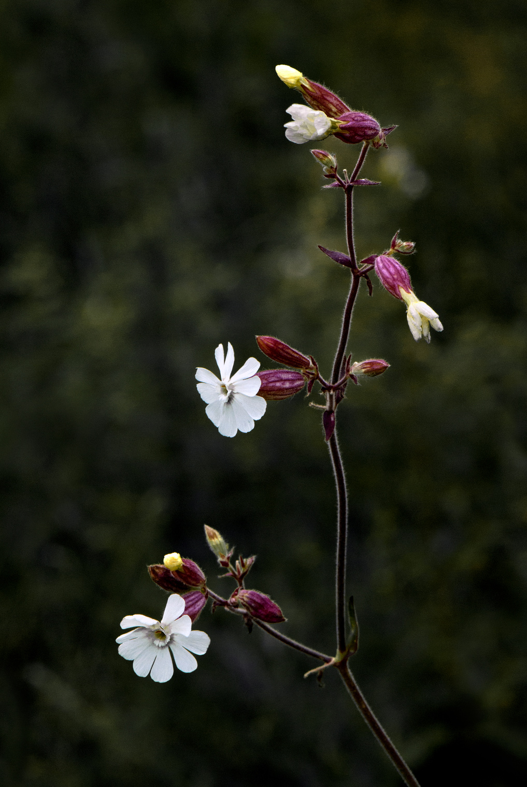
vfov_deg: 13.0
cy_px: 394
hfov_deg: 8.7
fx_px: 3450
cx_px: 264
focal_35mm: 158
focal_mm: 105
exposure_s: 1/180
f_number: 13
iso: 400
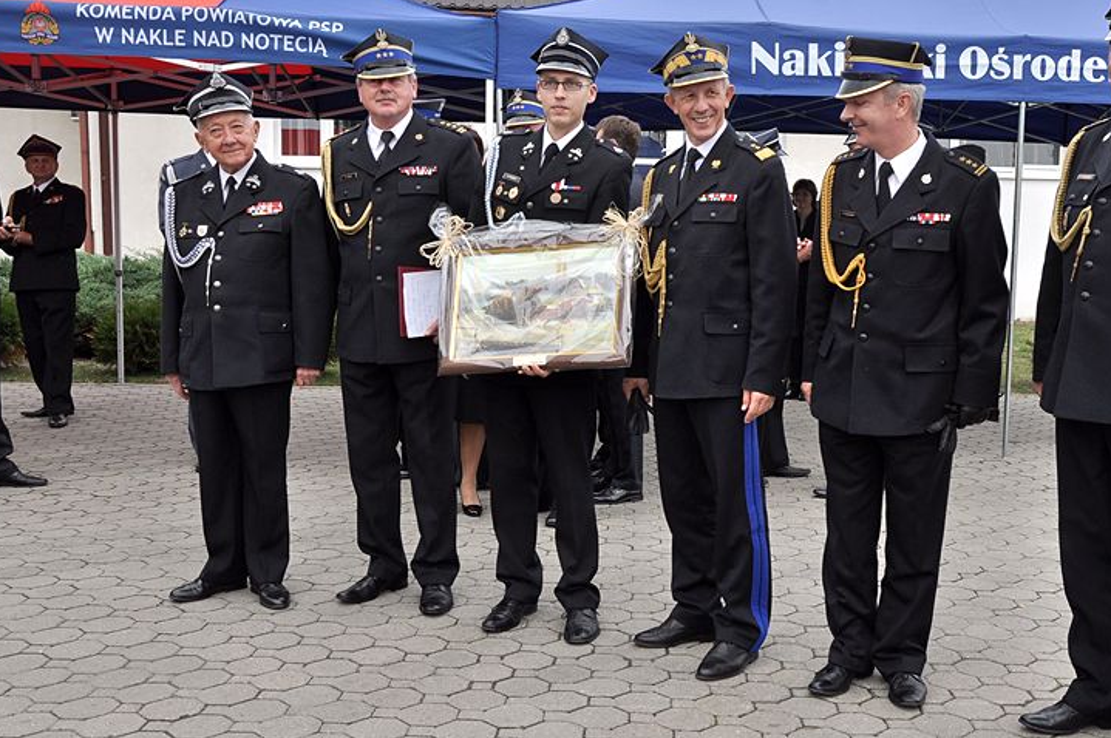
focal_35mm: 39
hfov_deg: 49.4
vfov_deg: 34.1
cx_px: 637
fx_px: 1202
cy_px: 347
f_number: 9
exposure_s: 1/320
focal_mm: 22
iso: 500
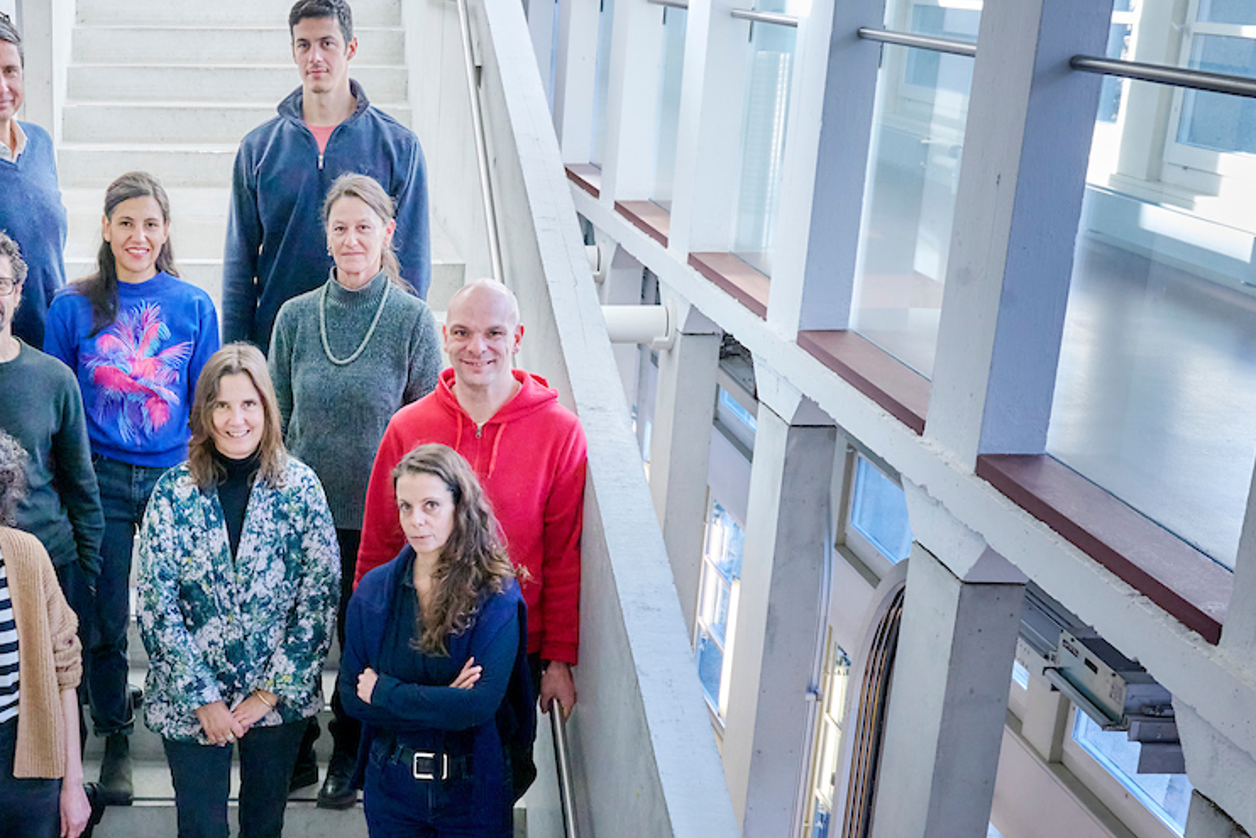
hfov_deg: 34.7
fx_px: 1947
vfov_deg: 24.1
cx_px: 256
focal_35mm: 56
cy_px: 608
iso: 3200
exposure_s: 1/125
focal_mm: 34.5
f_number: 8
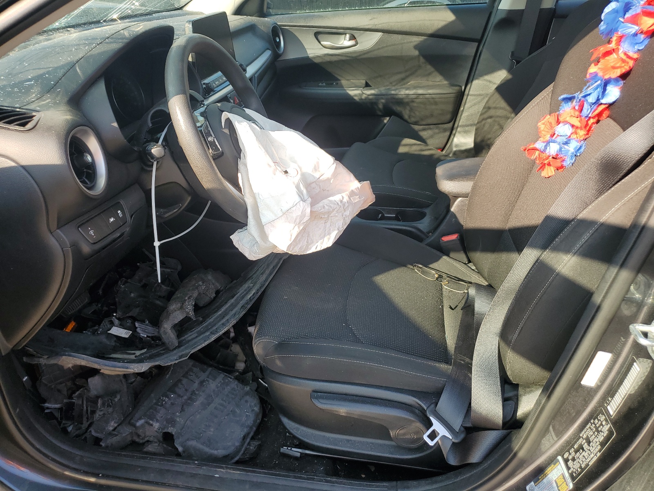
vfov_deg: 53.1
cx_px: 327
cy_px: 246
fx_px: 491
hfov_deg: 67.3
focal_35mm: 26
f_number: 1.5
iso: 50
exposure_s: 1/526
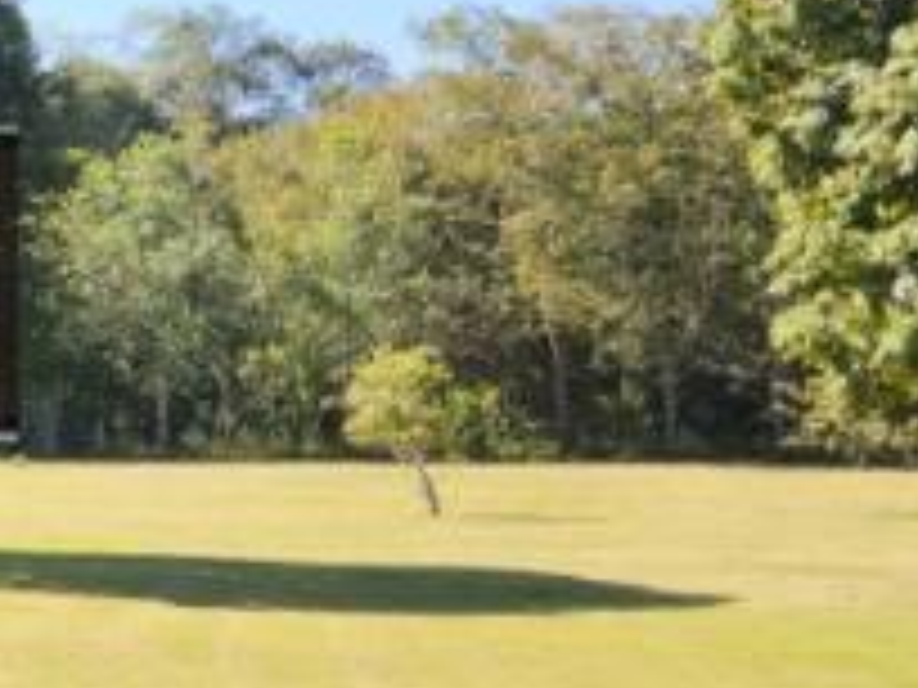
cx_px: -468
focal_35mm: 96
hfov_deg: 18.1
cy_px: 286
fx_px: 2546
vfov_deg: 15.4
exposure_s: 1/717
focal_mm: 5.4
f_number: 1.8
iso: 20
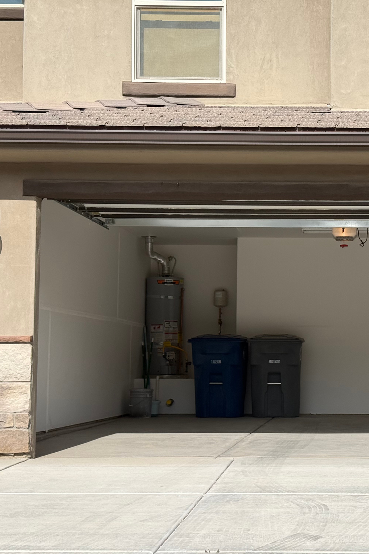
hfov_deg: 19.8
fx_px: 1030
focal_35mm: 67
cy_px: 276
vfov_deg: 30.1
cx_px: 351
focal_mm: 6.76
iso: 64
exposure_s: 1/4329
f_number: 1.78
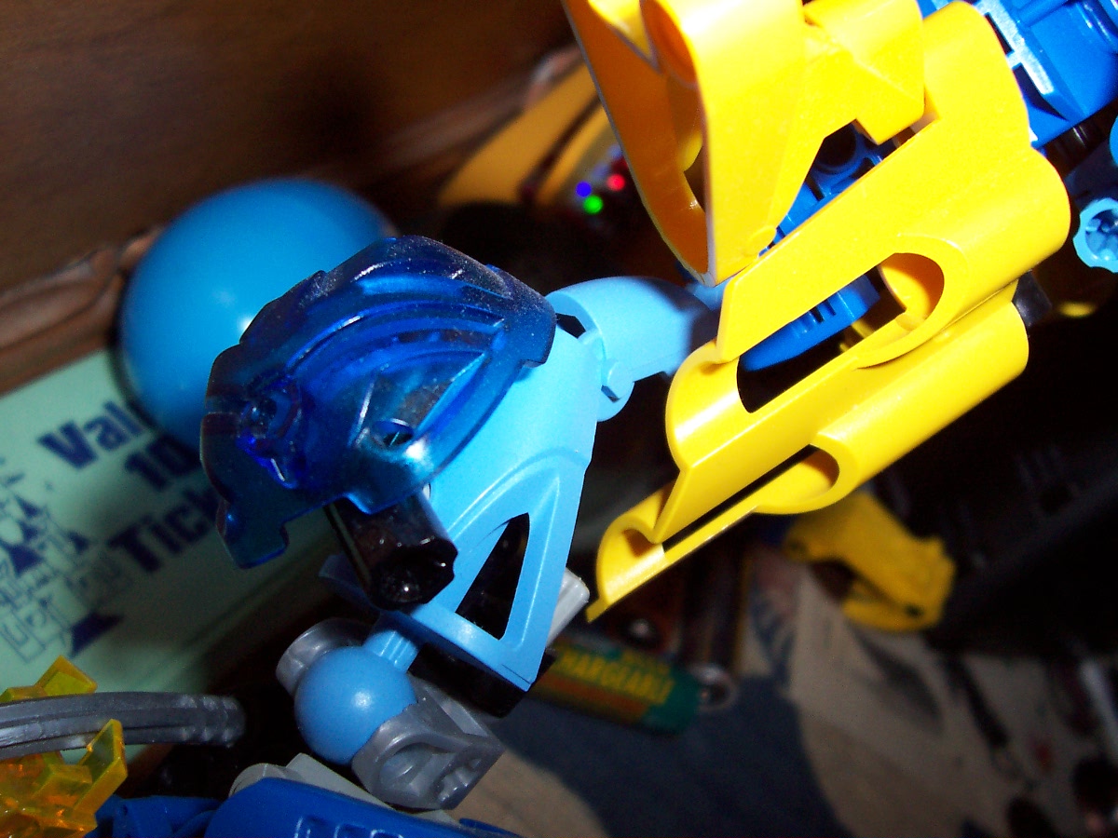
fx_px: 1195
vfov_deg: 38.7
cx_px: 559
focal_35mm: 37
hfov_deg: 50.1
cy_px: 419
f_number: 2.8
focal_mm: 5.6
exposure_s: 1/60
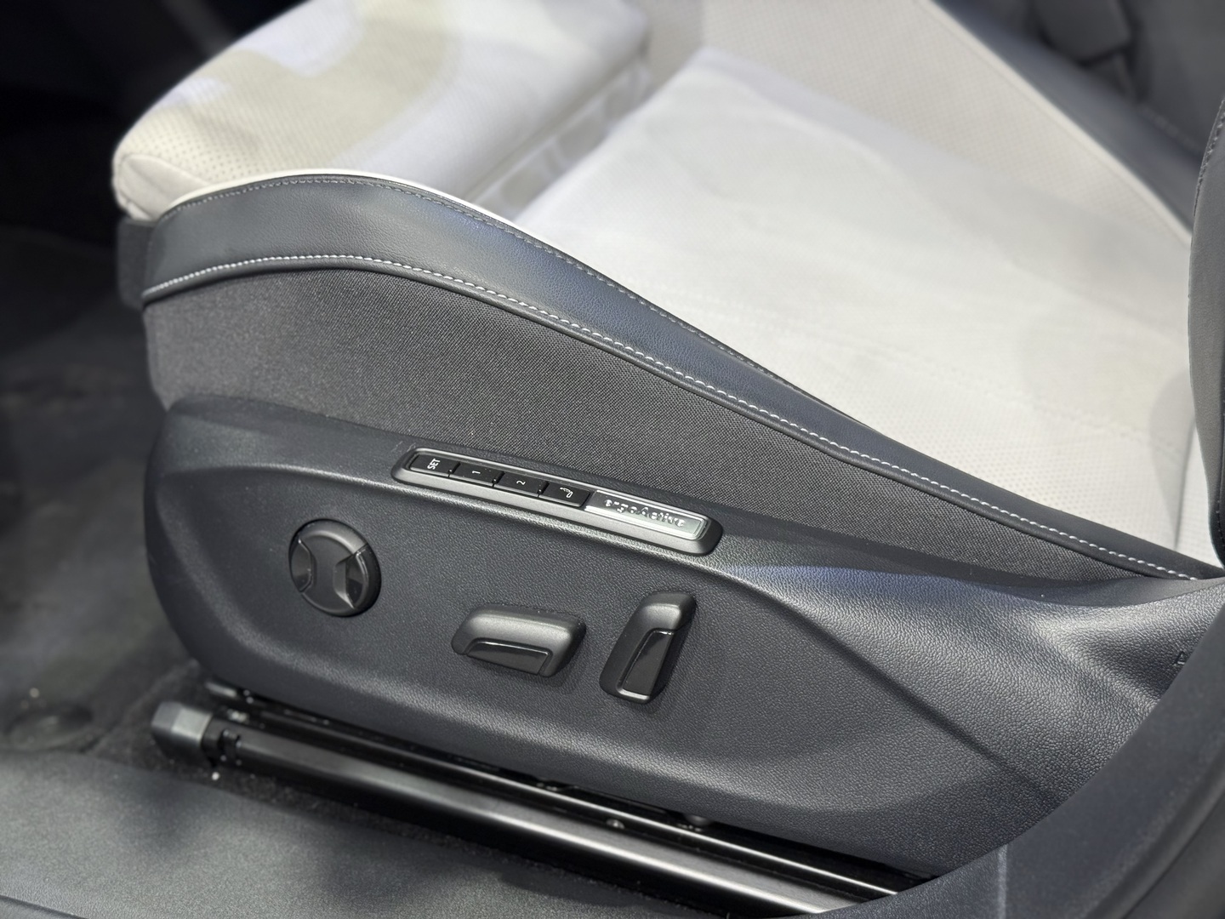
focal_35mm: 48
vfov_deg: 30.3
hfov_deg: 39.7
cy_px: 460
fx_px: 1699
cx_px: 612
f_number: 1.78
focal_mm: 6.76
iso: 100
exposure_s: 1/50
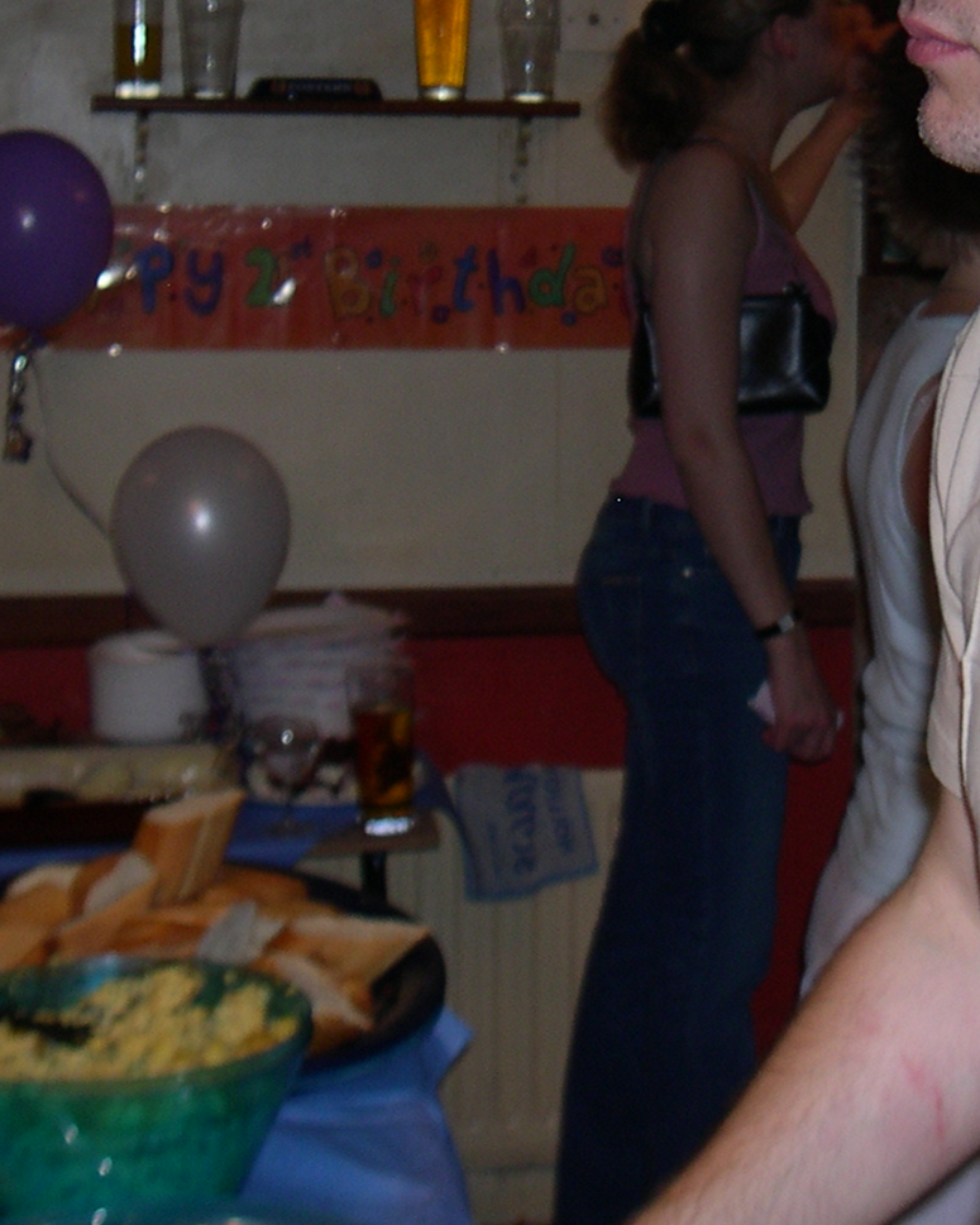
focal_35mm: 87
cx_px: 914
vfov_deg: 21.6
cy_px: 164
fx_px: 3155
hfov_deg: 17.4
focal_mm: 8
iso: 100
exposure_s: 1/60
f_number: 2.8
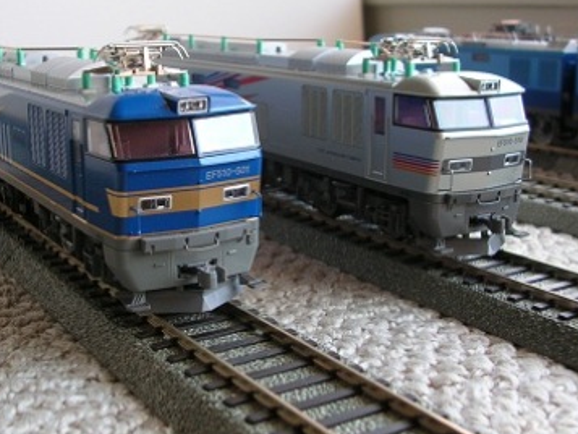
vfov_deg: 29.6
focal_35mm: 49
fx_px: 818
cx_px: 249
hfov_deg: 38.8
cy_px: 181
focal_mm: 5.8
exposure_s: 1/9.3
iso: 50
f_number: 2.8
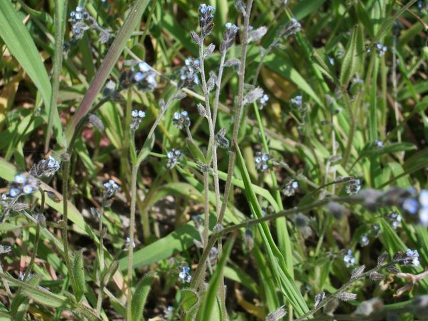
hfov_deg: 31.2
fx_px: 767
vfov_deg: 23.7
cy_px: 160
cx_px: 214
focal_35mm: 62
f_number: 5.6
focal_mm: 10.2
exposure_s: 1/125
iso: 50
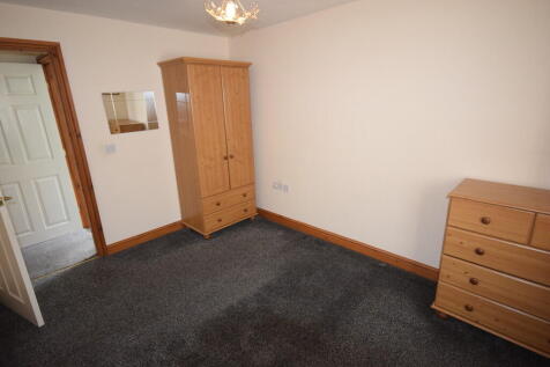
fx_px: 275
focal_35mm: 18
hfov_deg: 90.0
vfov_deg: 67.3
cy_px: 184
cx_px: 275
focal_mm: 12
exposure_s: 1/60
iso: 2000
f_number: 4.5
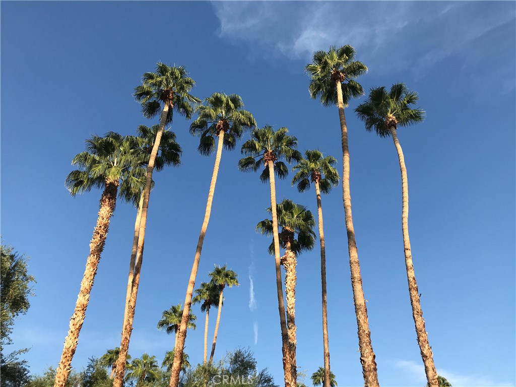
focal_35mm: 28
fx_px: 417
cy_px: 194
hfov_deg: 63.4
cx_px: 258
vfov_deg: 49.7
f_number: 1.8
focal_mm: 3.99
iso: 20
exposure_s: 1/1259
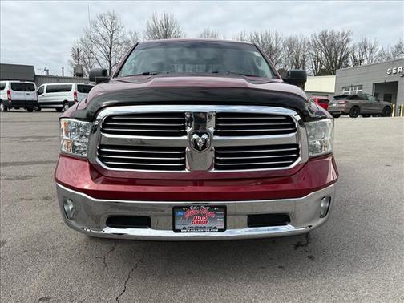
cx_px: 202
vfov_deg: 53.1
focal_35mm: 26
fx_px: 303
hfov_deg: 67.3
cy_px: 152
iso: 50
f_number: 1.6
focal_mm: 5.96
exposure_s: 1/3125
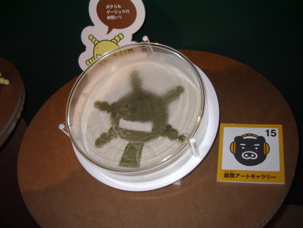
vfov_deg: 37.8
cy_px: 114
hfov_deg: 49.0
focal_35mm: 38
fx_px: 333
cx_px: 152
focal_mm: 5.8
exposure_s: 1/60
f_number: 2.6
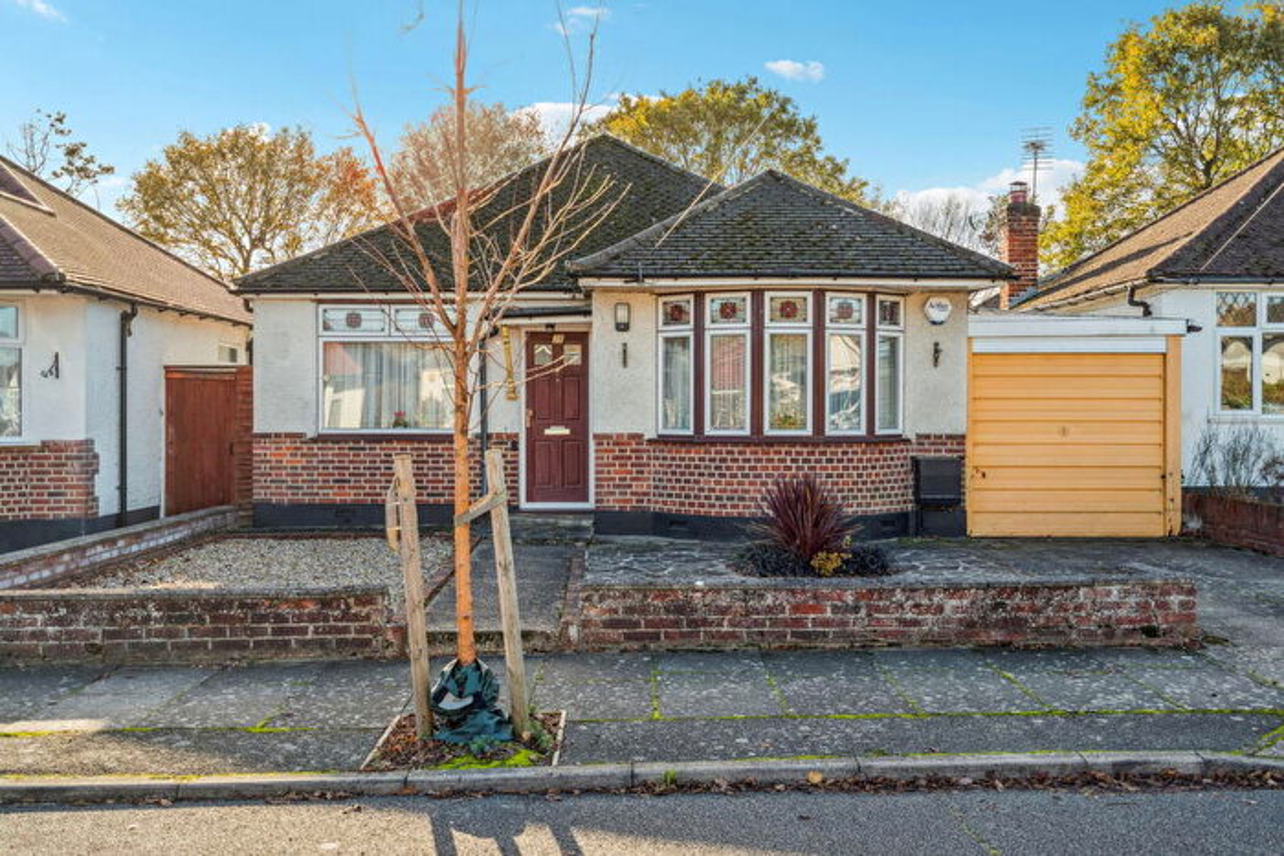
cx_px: 642
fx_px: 1249
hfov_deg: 54.4
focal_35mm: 35
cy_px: 428
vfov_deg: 37.9
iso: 320
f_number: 5.6
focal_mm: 35
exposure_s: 1/250
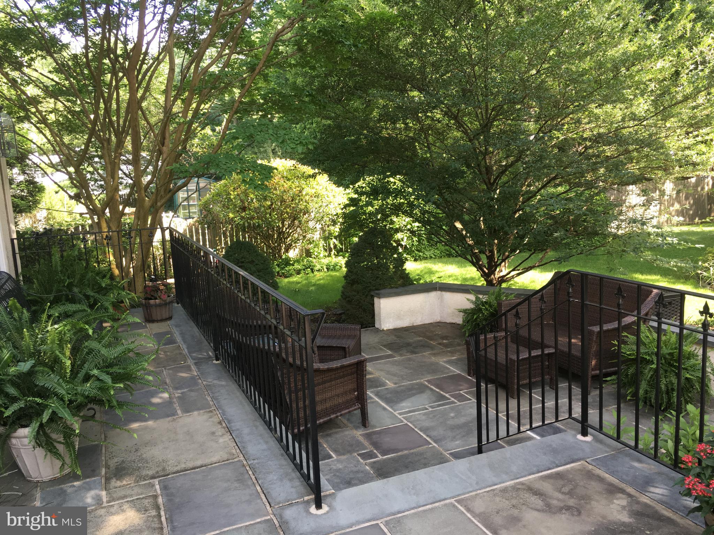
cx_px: 357
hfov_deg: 61.7
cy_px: 268
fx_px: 598
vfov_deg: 48.2
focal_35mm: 29
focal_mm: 4.15
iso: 40
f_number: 2.2
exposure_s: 1/120
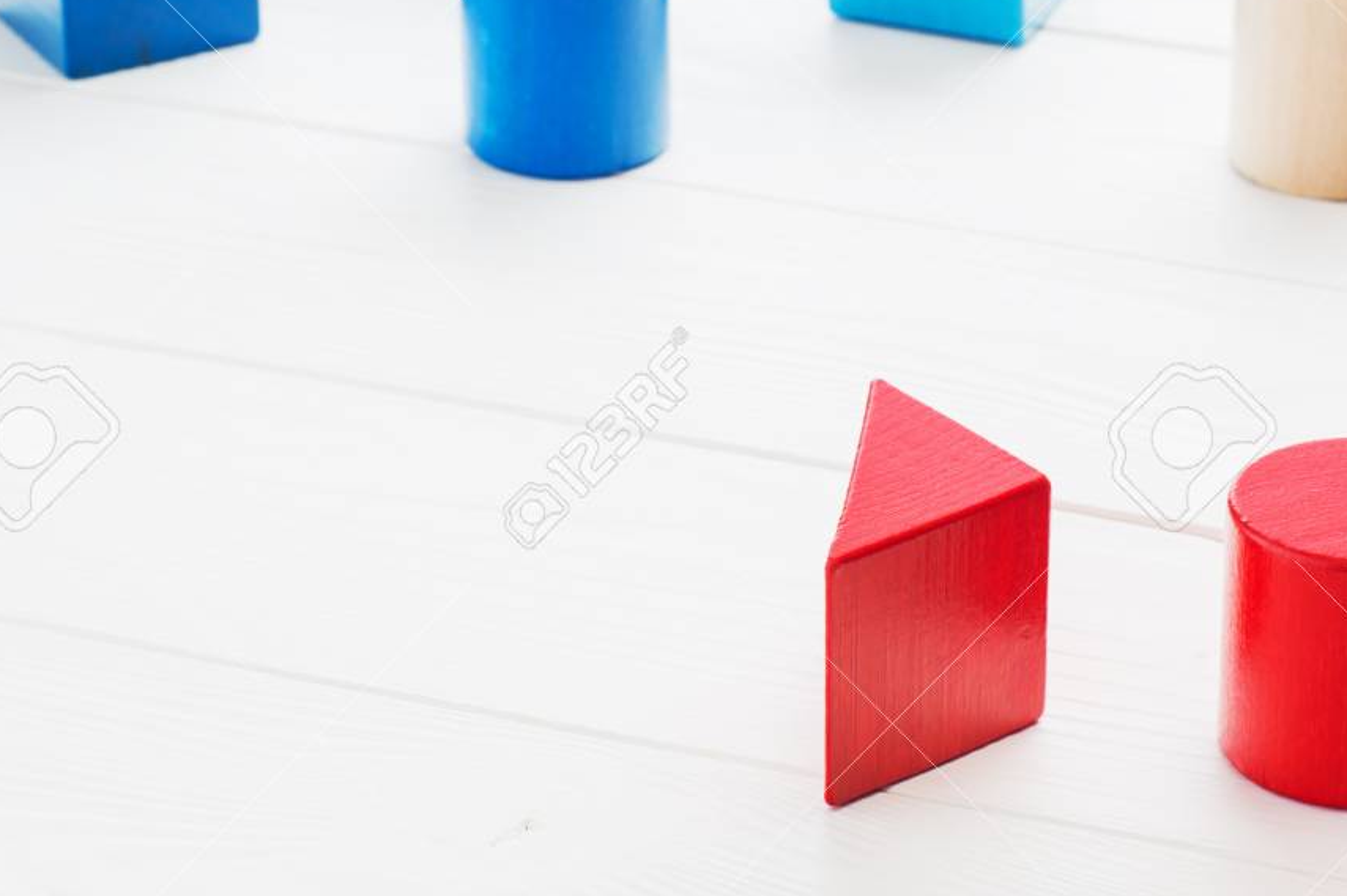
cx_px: 890
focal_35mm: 114
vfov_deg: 12.0
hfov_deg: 17.9
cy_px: 382
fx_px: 4263
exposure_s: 1/125
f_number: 10
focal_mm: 50
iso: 100
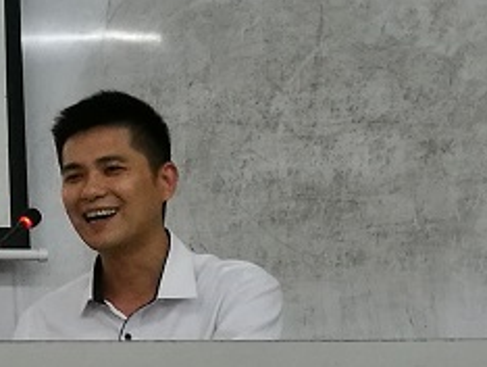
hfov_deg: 12.4
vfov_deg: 9.9
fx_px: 2112
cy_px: 28
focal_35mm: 150
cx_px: -266
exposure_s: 1/33.3
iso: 320
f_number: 2.2
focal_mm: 4.5
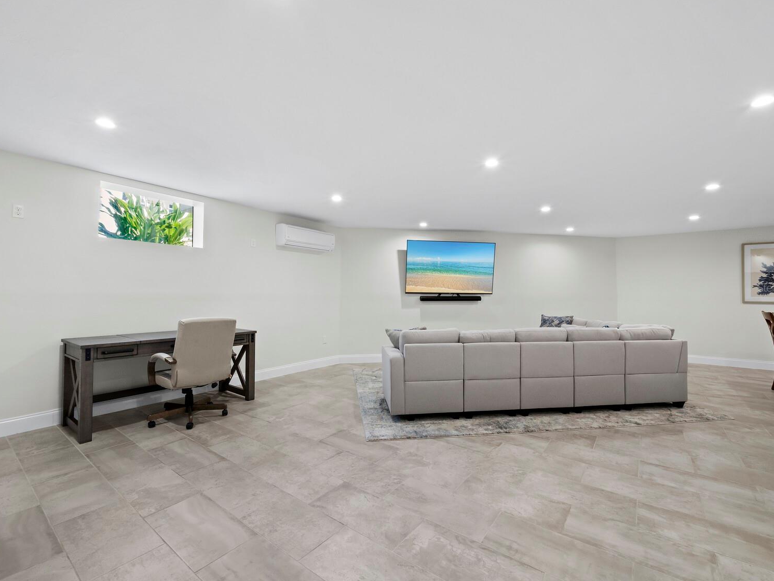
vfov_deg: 81.8
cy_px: 287
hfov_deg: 98.1
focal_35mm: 15
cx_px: 392
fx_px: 336
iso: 400
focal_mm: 7
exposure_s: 1/1.67
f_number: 11
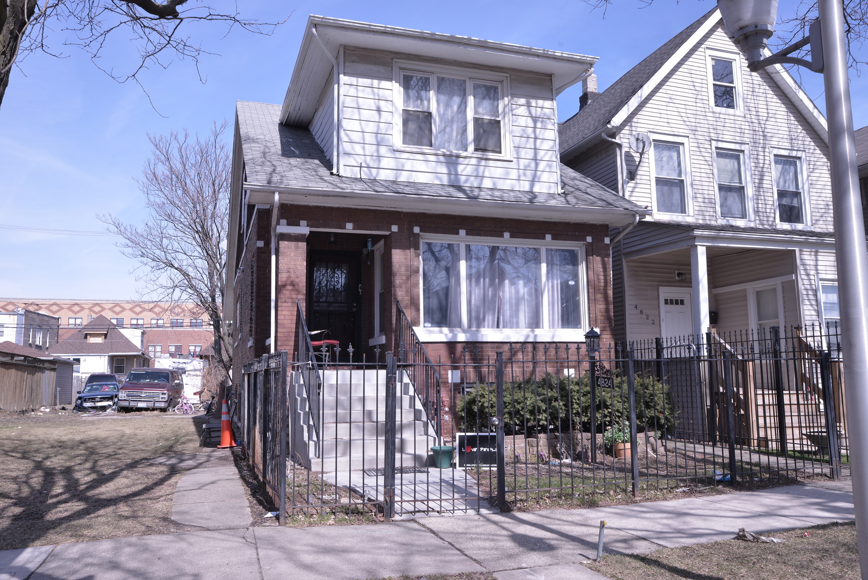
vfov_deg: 43.6
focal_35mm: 30
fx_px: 724
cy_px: 290
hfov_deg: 61.9
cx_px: 434
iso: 250
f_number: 11
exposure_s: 1/200
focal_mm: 30
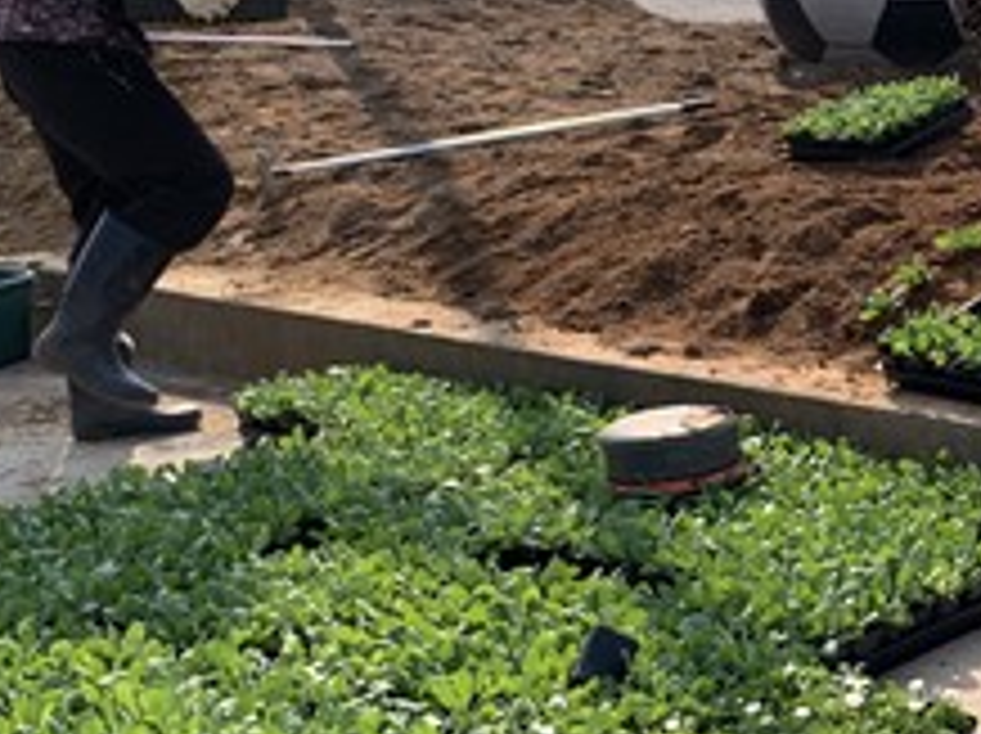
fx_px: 2265
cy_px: 335
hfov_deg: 22.3
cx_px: 1220
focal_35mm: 80
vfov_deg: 18.4
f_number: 1.8
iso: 25
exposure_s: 1/1560
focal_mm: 4.25
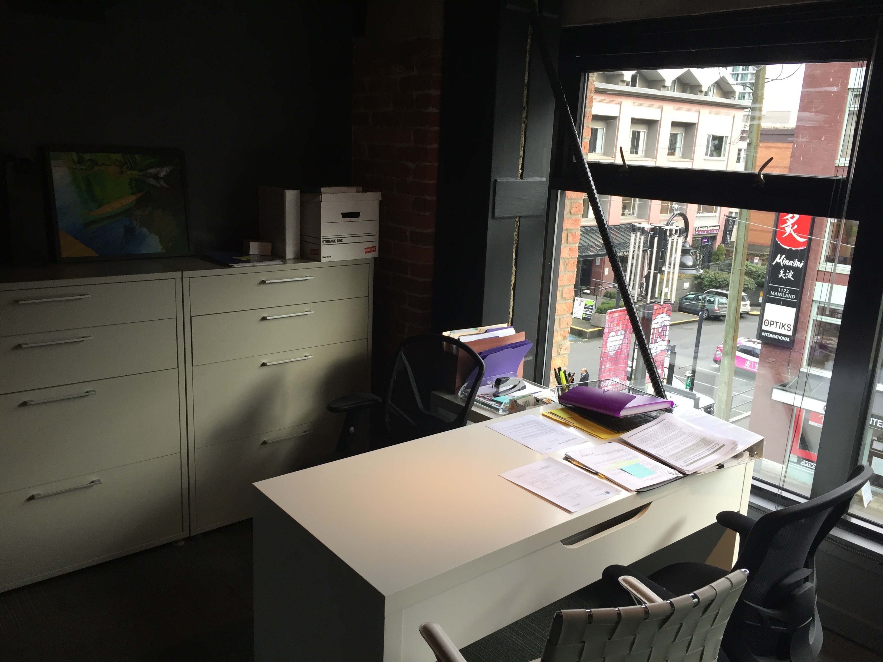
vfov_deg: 48.2
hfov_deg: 61.7
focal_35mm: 29
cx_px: 442
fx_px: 740
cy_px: 331
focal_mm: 4.15
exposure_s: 1/40
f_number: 2.2
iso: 32
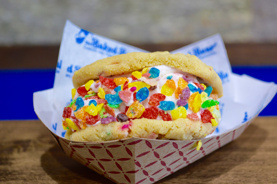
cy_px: 95
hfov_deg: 34.5
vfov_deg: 23.3
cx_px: 150
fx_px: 446
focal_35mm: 58
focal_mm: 34
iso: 400
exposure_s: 1/25
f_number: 5
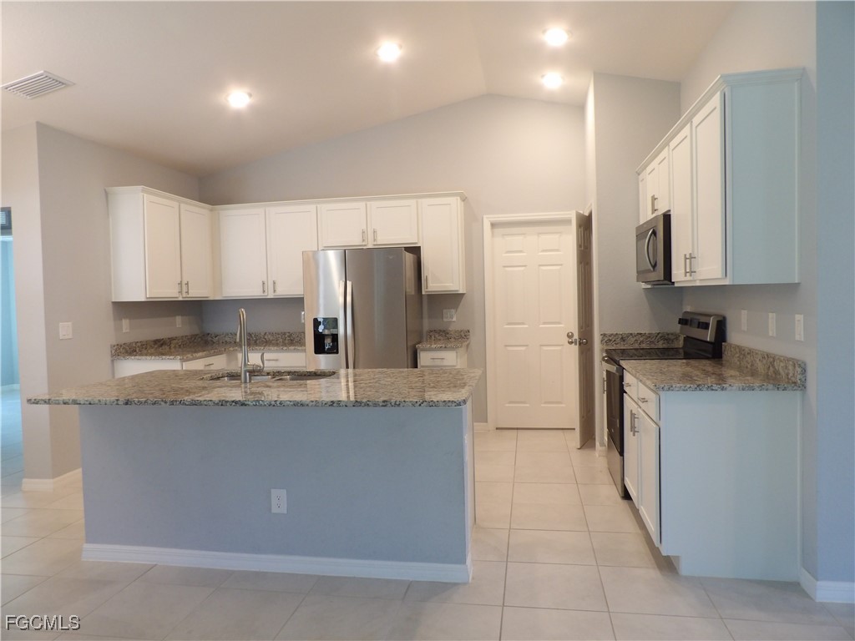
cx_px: 428
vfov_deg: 56.8
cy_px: 320
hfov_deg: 71.6
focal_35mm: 24
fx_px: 593
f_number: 3.2
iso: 200
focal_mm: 4.3
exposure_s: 1/22
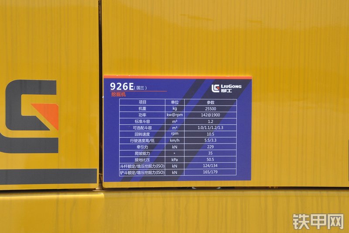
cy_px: 116
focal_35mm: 72
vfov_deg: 18.9
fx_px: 698
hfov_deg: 28.1
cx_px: 174
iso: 1250
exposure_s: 1/640
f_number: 13
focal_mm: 48
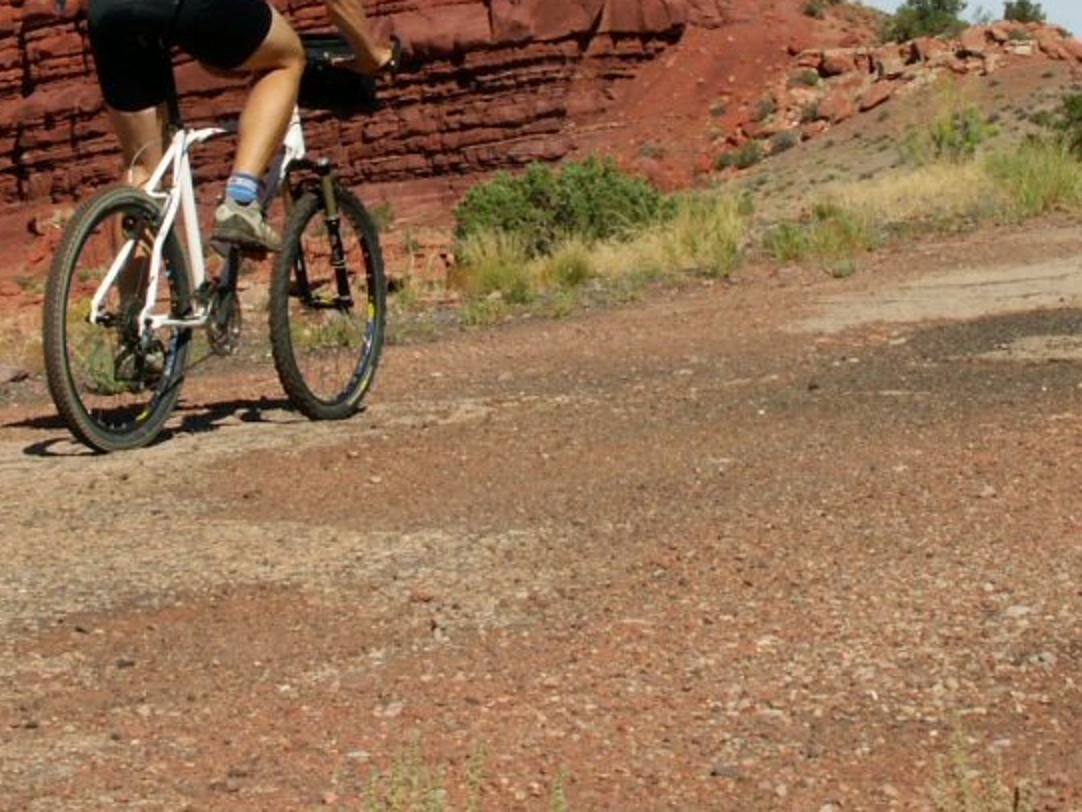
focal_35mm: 106
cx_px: 567
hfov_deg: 18.5
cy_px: 124
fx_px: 3314
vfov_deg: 13.9
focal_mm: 11.02
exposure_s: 1/320
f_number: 8
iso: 64
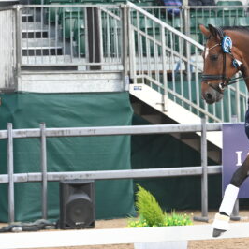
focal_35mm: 327
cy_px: 98
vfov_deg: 5.4
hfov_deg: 5.3
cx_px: 289
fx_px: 2661
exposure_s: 1/800
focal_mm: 165
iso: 1250
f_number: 4.5
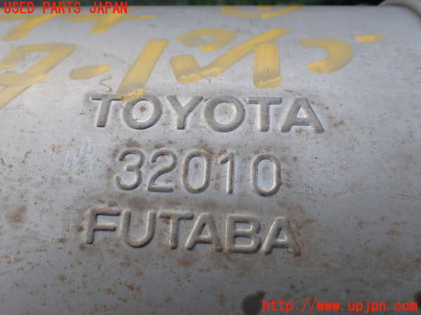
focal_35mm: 30
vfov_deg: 46.8
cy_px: 158
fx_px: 365
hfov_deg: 60.0
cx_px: 210
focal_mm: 5.4
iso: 100
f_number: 3.2
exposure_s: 1/160
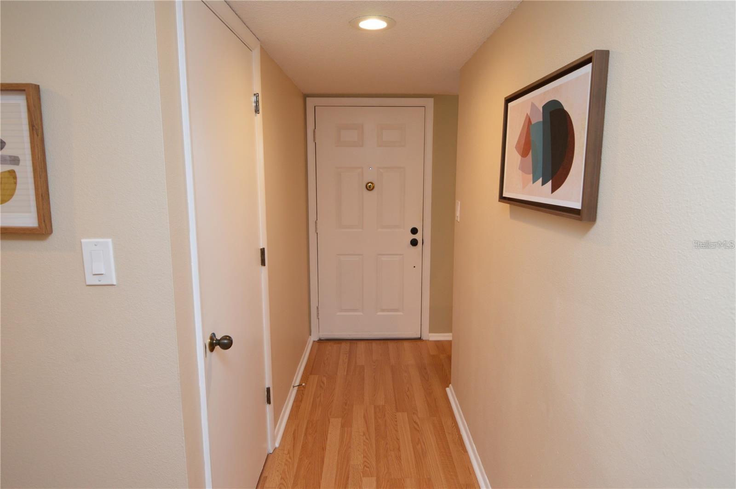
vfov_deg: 67.3
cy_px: 244
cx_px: 368
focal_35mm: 18
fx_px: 368
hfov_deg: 90.1
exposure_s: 1/60
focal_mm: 12
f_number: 4
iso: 400
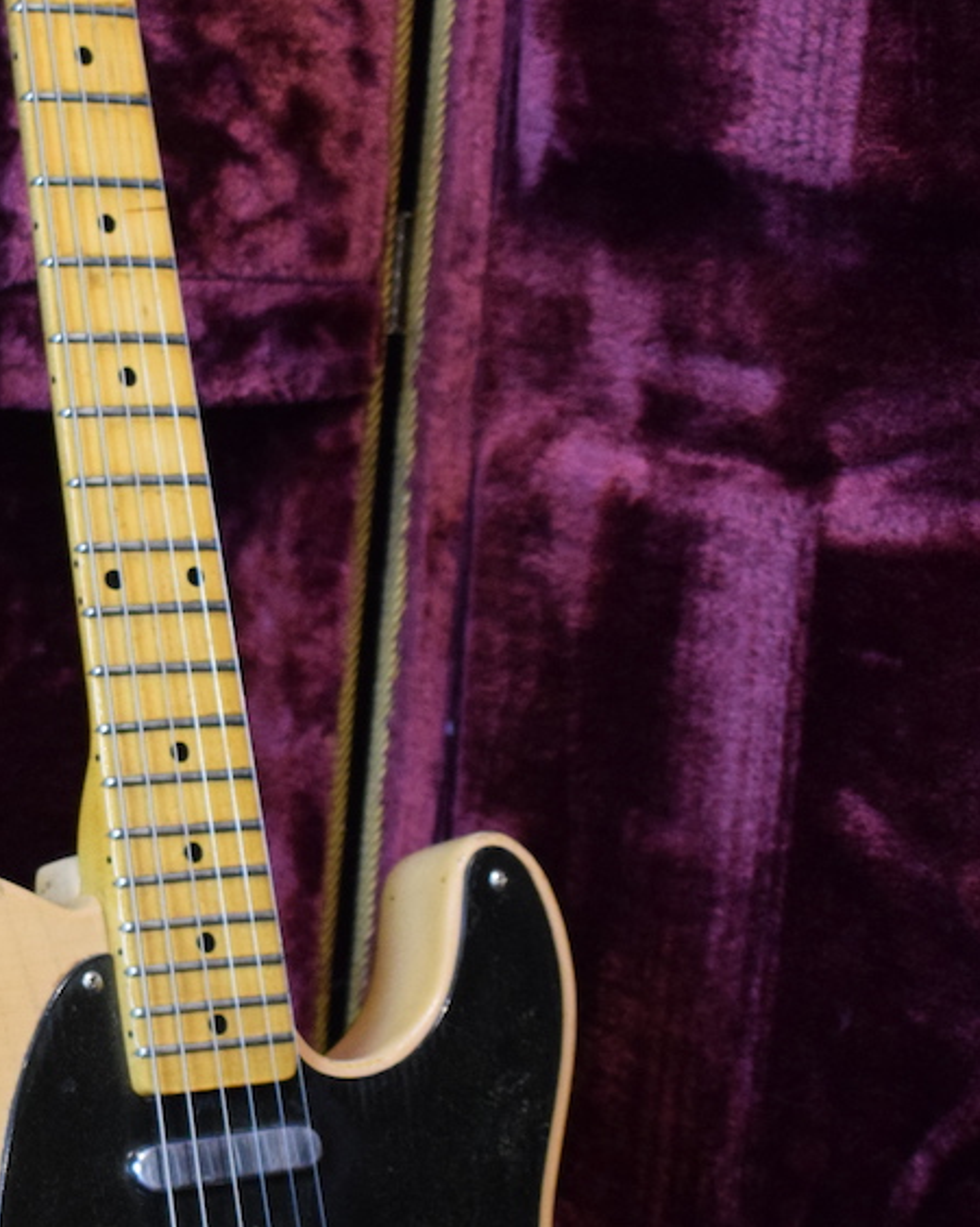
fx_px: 3265
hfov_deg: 16.8
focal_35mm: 90
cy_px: 704
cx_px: 30
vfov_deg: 21.3
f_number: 3.8
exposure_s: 1/60
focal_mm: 24
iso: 2200
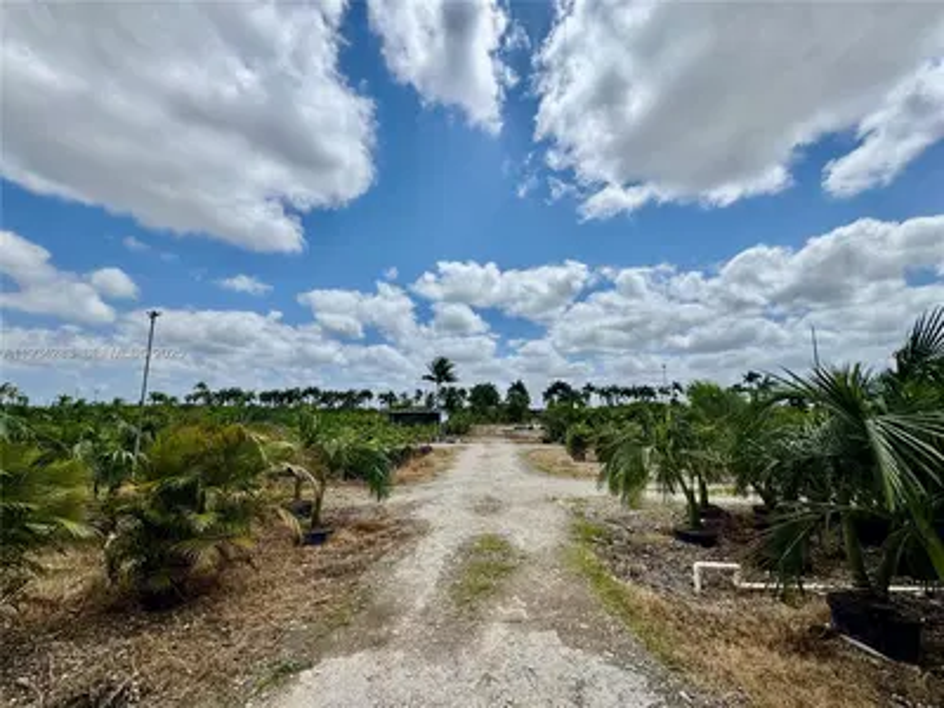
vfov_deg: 85.7
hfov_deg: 102.1
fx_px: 382
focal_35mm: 14
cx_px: 472
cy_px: 354
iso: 40
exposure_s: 1/3906
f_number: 2.2
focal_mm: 2.22
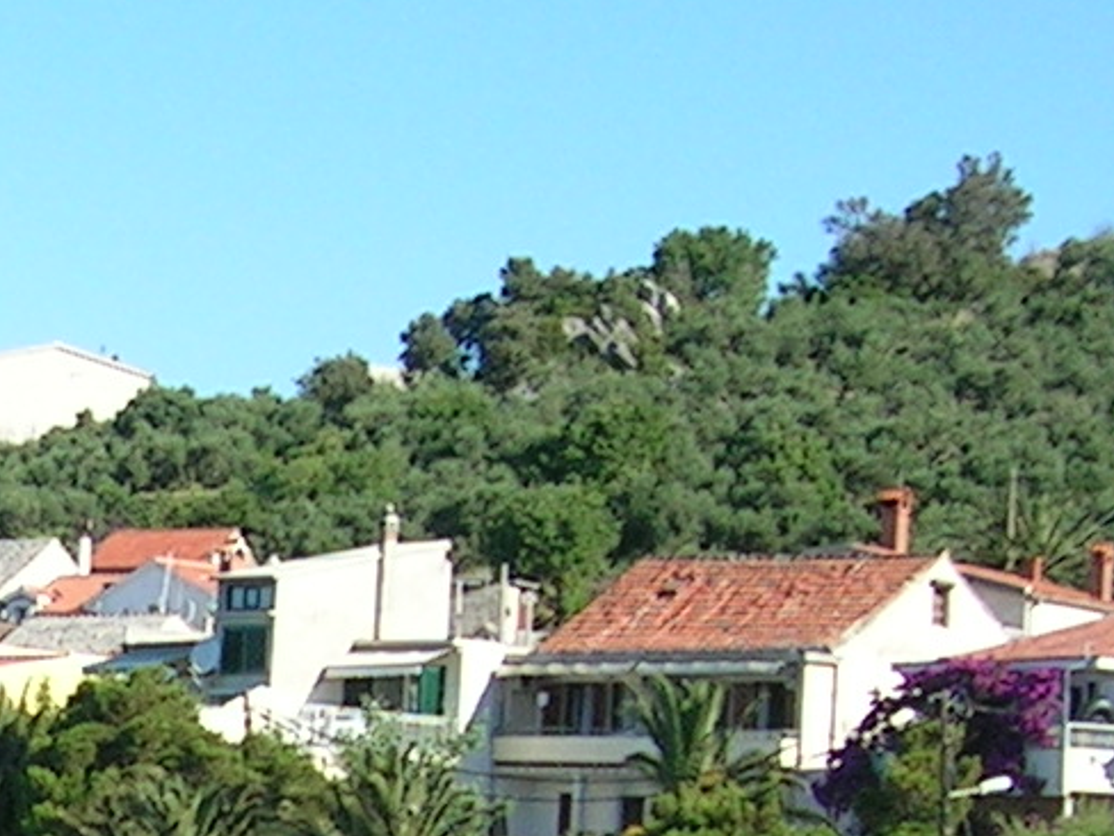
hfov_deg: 13.0
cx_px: -349
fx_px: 4731
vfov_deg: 9.9
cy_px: 1062
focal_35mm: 147
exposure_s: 1/358
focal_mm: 5.4
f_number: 4.8
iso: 71
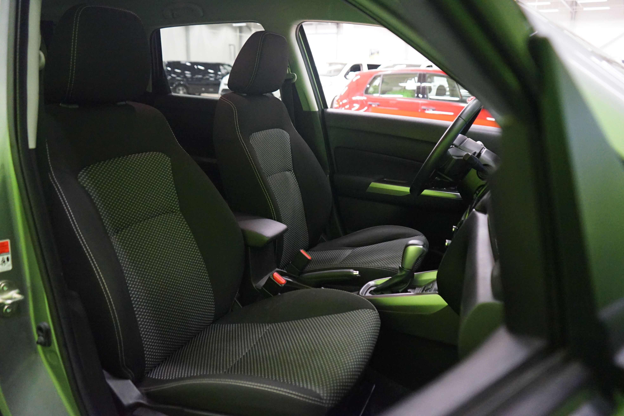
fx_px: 485
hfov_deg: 65.5
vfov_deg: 46.4
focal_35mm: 28
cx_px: 312
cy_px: 208
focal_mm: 28
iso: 6400
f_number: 3.5
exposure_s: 1/30
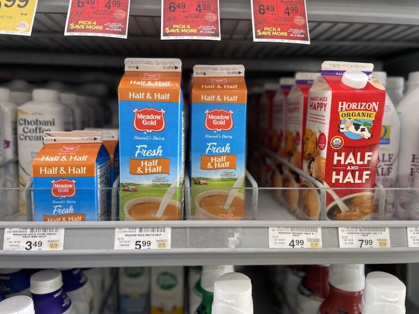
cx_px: 210
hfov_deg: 67.3
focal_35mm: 26
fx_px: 315
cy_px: 157
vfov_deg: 53.1
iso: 64
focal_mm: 4.2
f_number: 1.6
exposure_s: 1/120
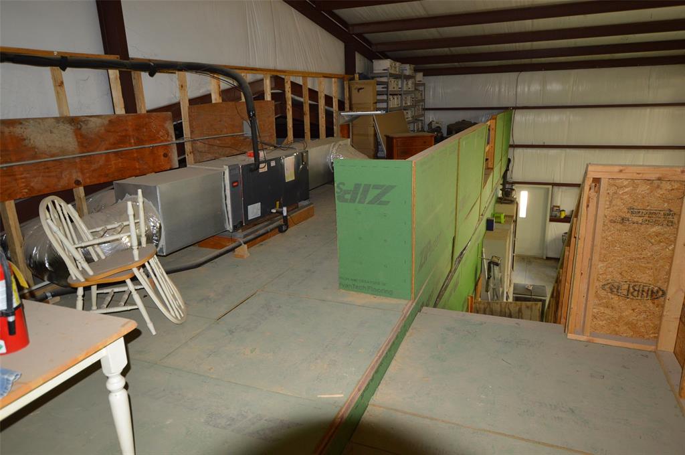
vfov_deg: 53.0
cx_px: 342
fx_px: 456
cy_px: 228
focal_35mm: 24
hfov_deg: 73.8
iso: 720
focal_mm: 16
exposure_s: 1/60
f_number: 3.5
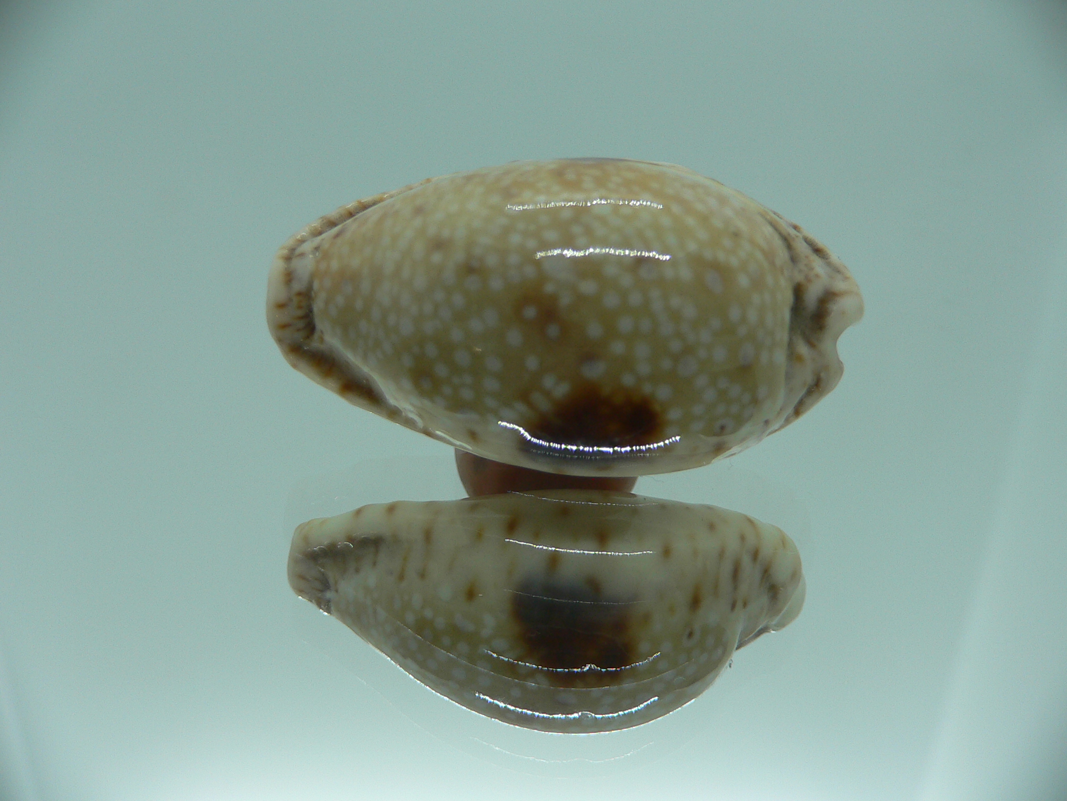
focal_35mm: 35
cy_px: 400
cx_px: 534
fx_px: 1079
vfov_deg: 40.7
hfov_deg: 52.6
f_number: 2.8
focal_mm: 4.6
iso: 80
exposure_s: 1/60
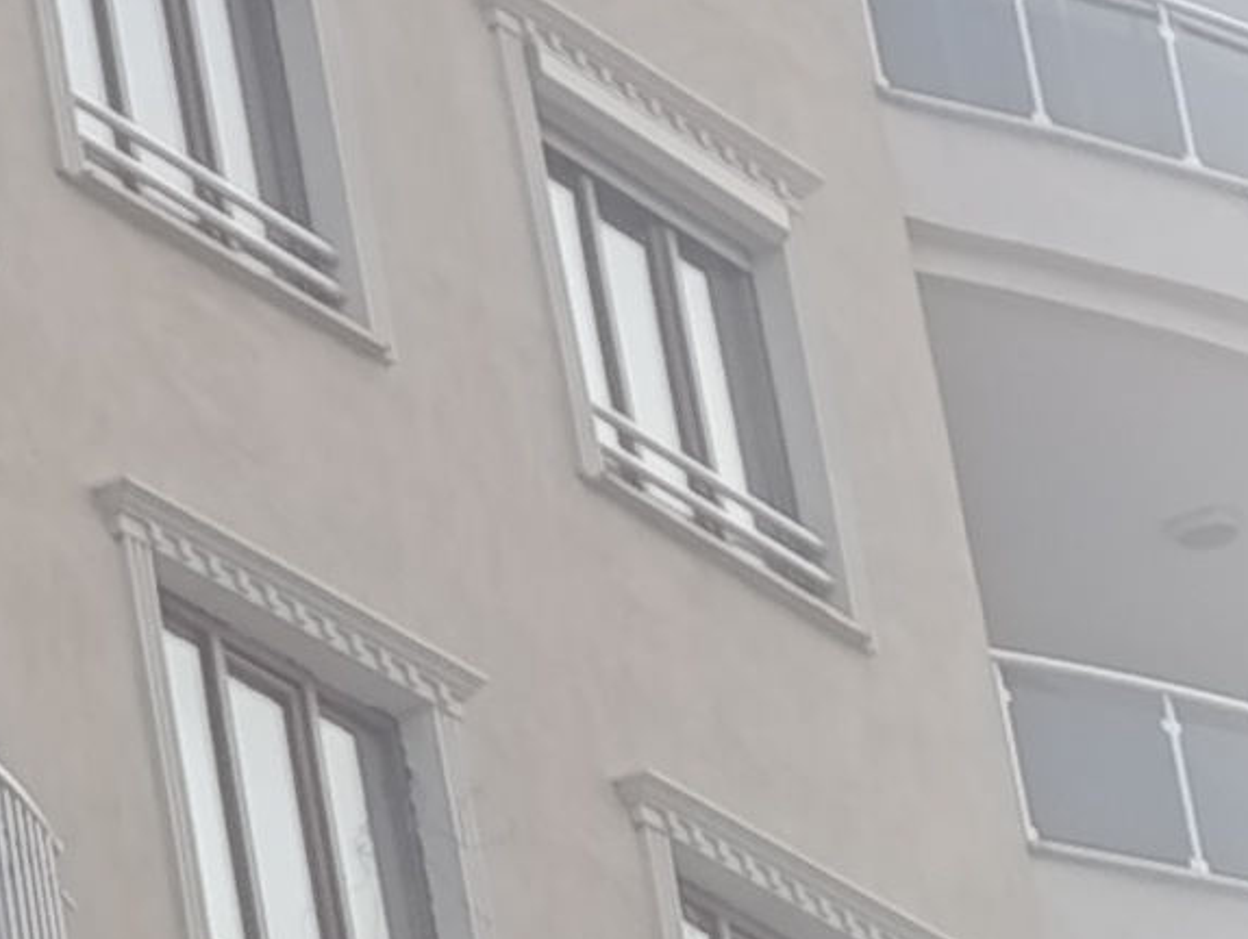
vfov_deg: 4.6
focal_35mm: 327
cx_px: -3157
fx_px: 11804
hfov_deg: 5.5
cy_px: 341
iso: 50
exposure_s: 1/423
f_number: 1.6
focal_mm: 6.14
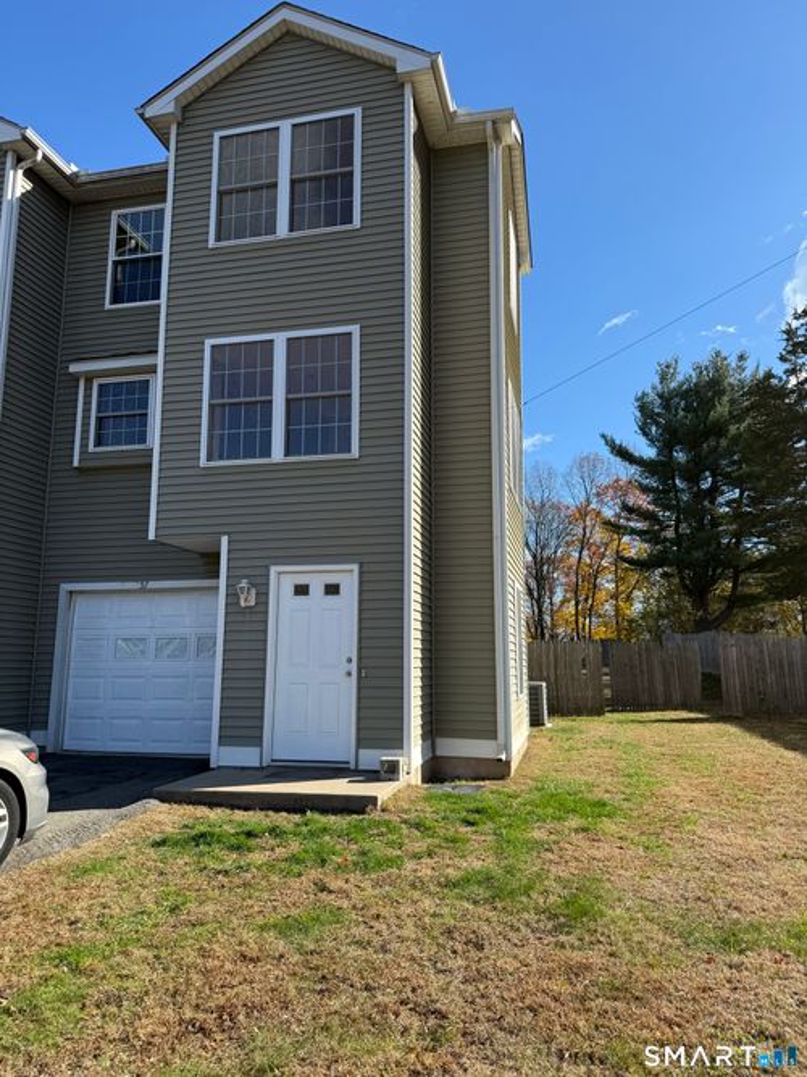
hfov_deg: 56.8
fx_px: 746
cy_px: 538
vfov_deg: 71.6
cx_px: 404
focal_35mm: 24
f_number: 1.78
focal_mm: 6.76
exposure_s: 1/2299
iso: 80
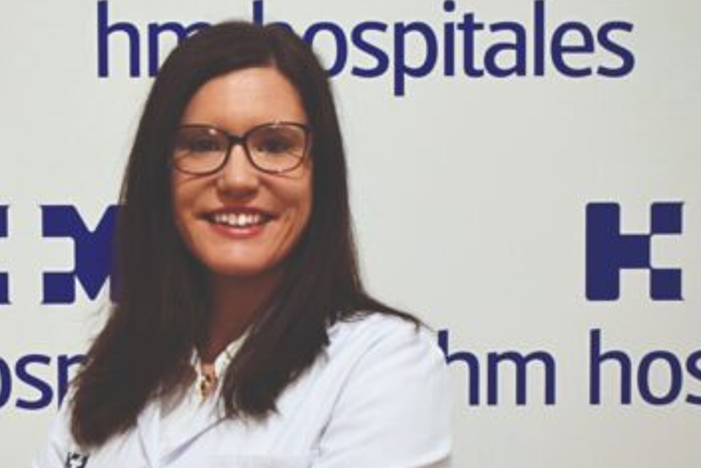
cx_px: 191
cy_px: 339
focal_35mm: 85
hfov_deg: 23.7
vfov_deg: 16.0
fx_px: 1656
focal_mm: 26
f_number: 4
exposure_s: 1/60
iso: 640
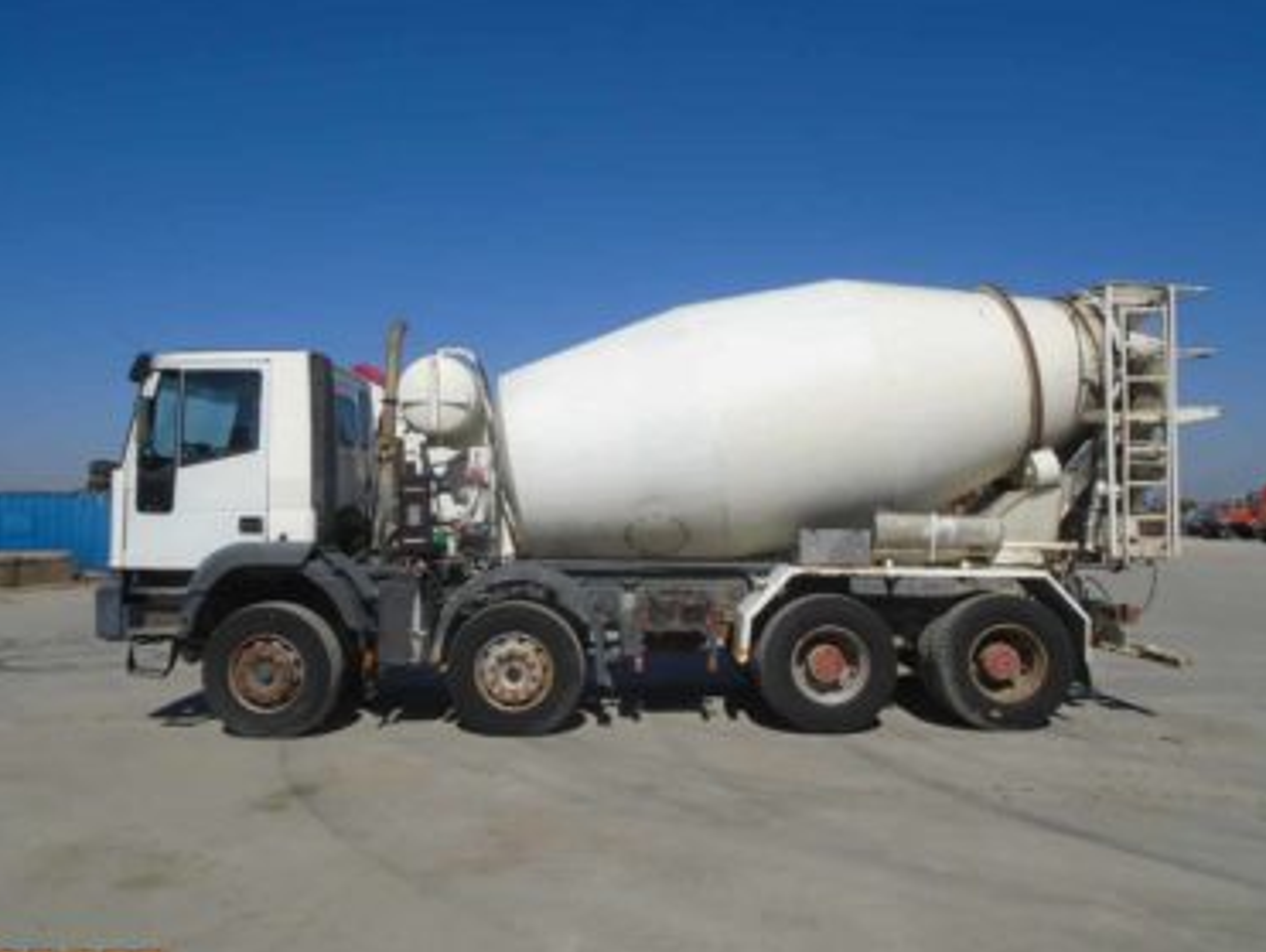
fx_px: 1025
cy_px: 488
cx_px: 624
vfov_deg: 49.8
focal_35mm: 28
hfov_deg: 63.4
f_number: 8
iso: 100
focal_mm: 4.6
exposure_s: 1/500
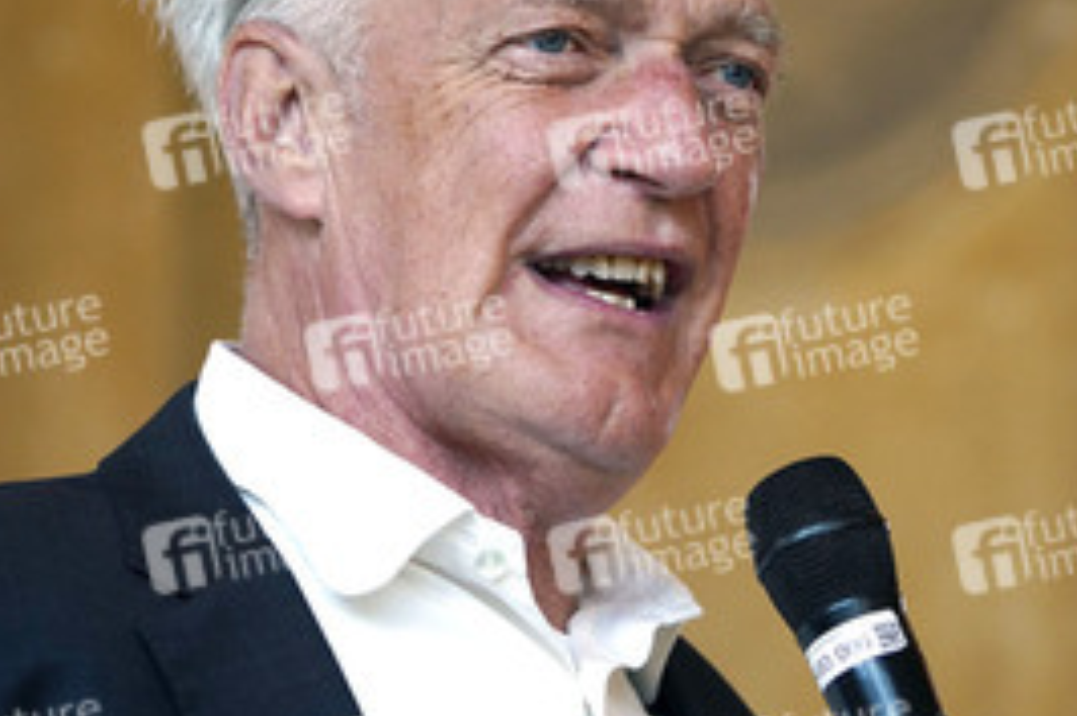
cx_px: 707
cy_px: 243
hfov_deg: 6.1
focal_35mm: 339
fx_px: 10135
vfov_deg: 4.0
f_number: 6.3
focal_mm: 200
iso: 1250
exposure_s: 1/160
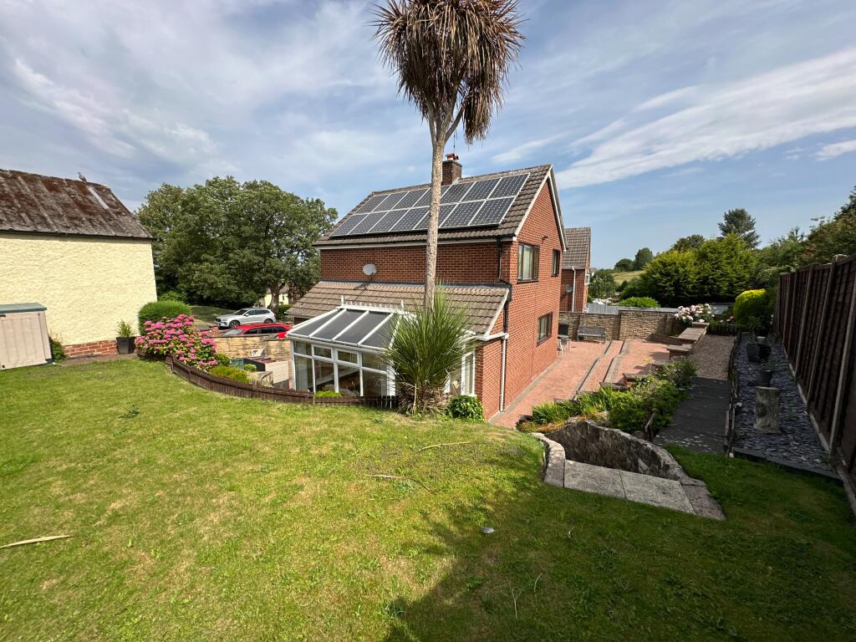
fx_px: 346
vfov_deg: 85.7
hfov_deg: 102.1
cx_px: 428
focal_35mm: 14
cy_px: 321
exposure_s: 1/1770
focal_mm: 2.22
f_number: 2.2
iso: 40
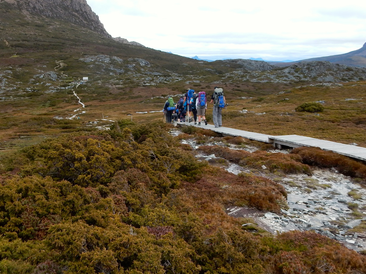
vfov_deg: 36.3
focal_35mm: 39
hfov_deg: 47.4
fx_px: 412
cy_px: 83
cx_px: 135
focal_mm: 4.5
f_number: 3.7
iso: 125
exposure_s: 1/800
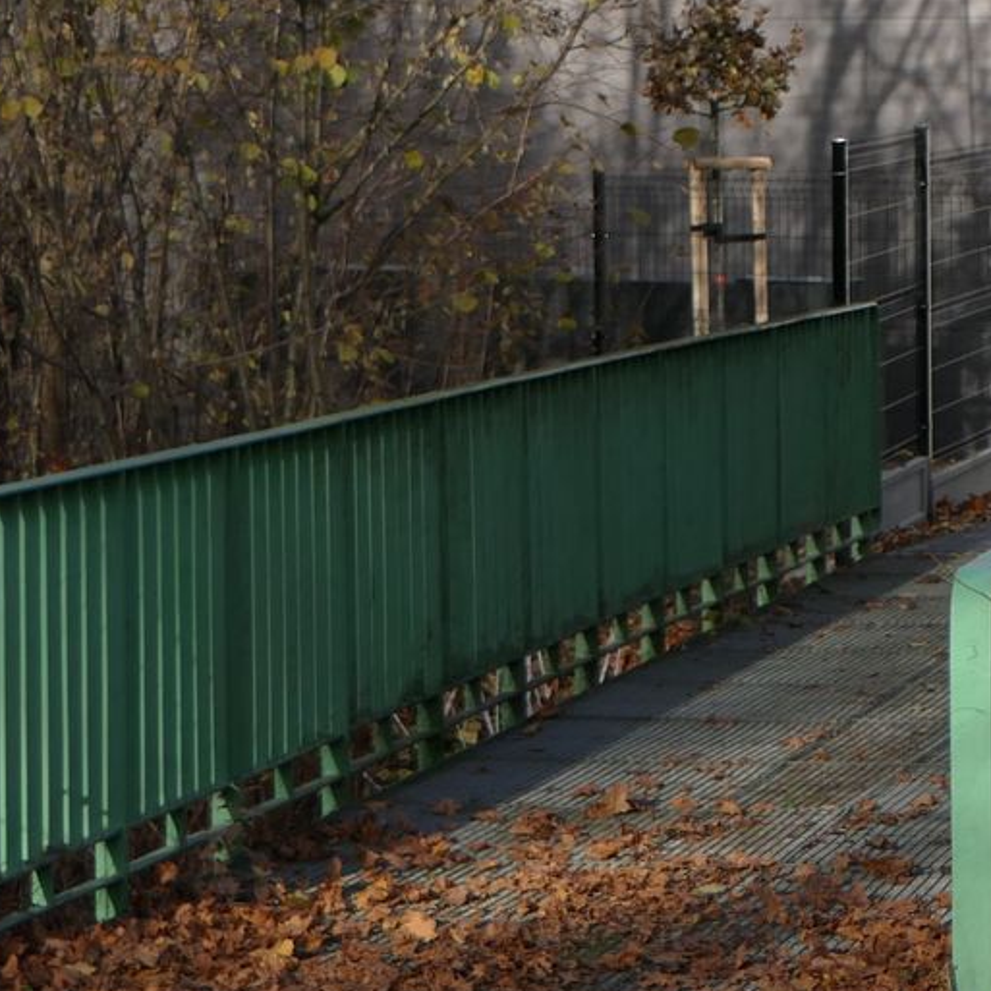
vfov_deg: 11.1
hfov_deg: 11.2
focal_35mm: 156
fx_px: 5053
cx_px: 836
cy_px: 58
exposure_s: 1/640
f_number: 4
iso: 125
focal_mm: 18.1
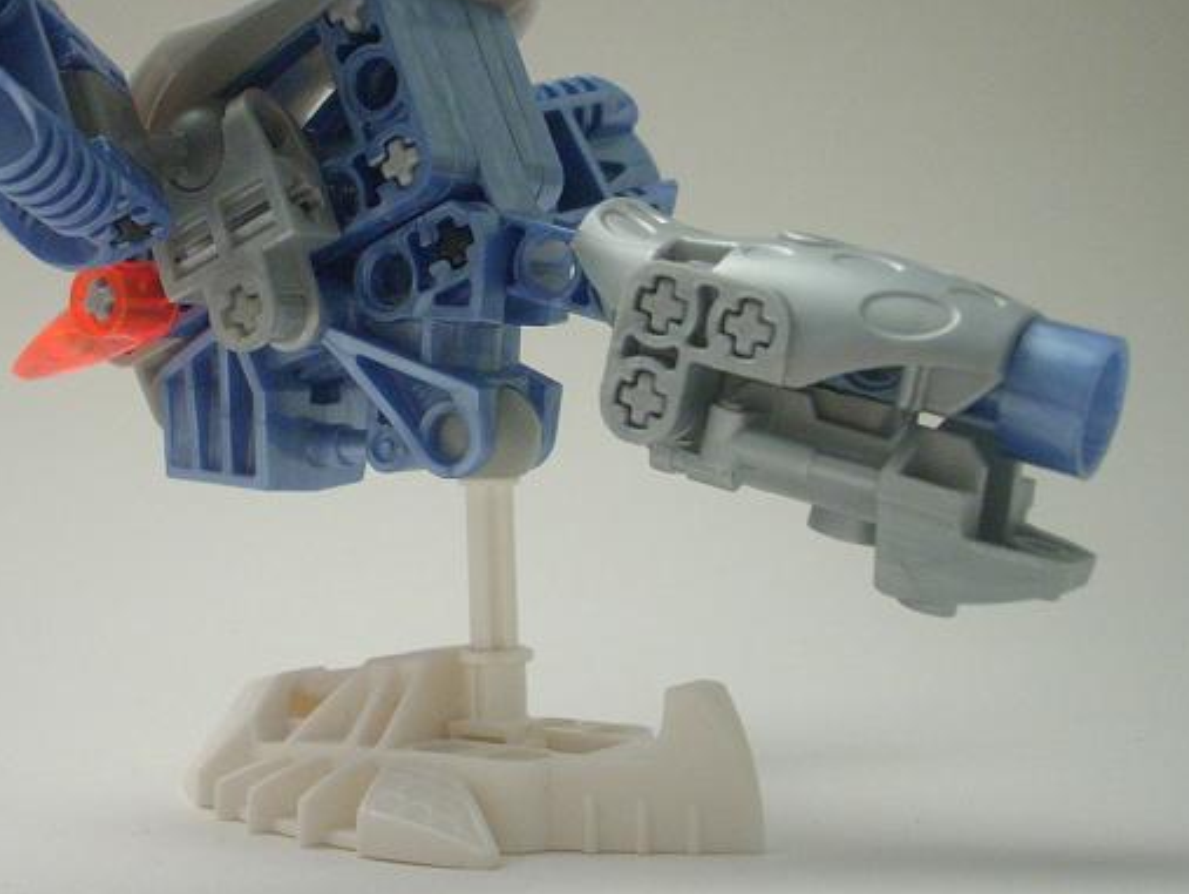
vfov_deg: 26.0
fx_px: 1925
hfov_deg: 34.2
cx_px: 469
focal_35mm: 56
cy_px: 298
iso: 200
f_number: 2.8
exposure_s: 1/5
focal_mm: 6.2
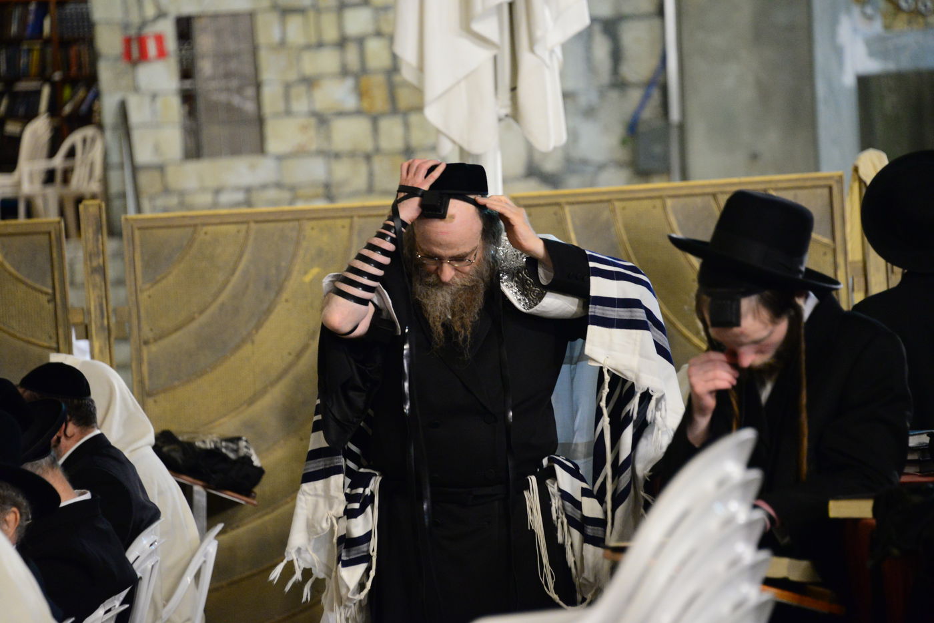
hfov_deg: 9.8
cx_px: 467
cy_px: 312
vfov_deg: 6.5
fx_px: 5447
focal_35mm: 210
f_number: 5.6
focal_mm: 210
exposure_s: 1/60
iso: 5000
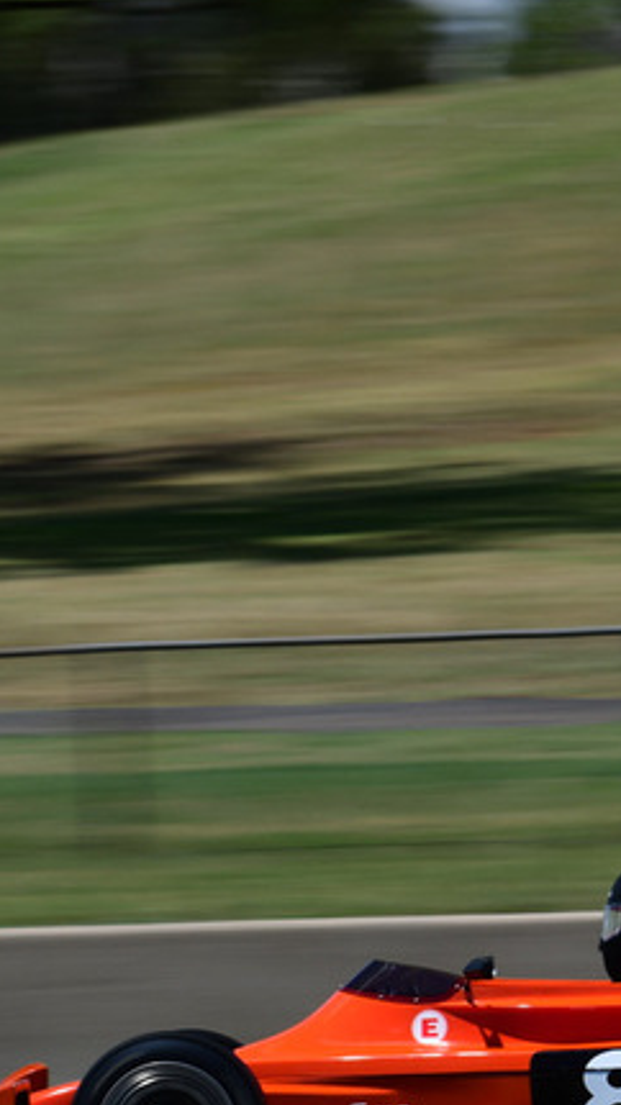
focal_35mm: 423
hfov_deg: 2.9
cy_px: 667
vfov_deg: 5.1
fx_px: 12399
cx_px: 631
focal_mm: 145
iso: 160
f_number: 14
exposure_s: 1/200
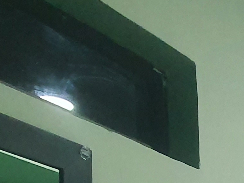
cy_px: 386
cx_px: 418
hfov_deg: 19.7
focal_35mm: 78
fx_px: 550
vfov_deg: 14.8
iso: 320
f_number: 2.2
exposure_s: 1/30
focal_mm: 1.8
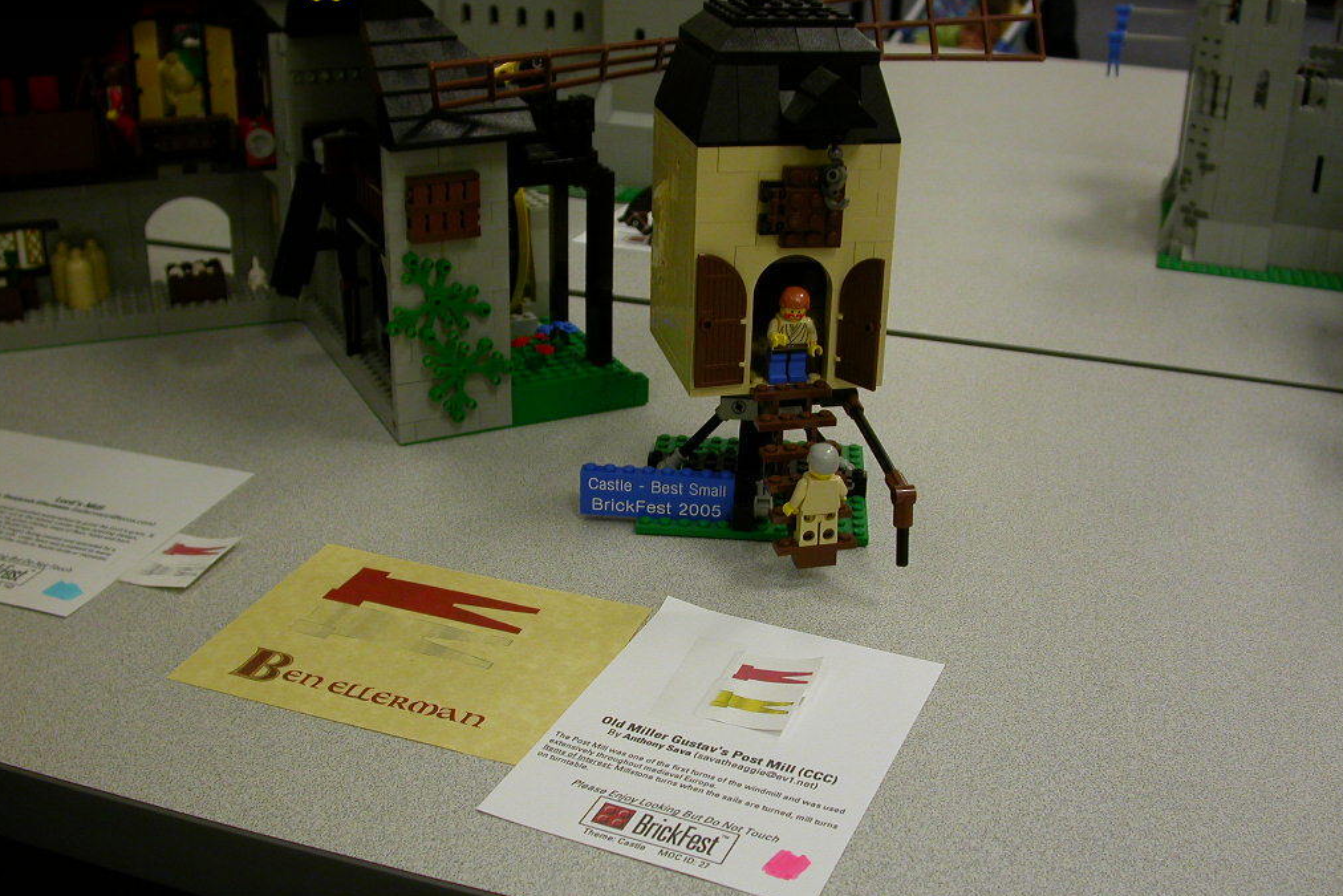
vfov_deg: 33.4
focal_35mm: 40
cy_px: 465
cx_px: 674
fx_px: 1492
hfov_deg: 48.5
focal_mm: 7.85
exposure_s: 1/19.7
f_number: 2.6
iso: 100
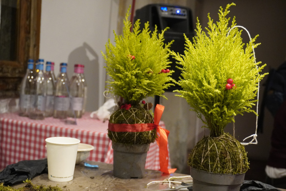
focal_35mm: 46
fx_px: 369
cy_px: 96
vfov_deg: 28.9
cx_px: 143
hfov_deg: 42.3
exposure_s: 1/125
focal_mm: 31
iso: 6400
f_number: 5
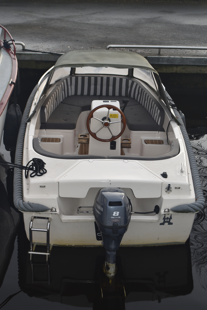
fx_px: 452
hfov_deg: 25.8
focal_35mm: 52
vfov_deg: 37.8
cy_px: 155
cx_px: 104
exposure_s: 1/125
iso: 100
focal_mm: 35
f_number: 5.6
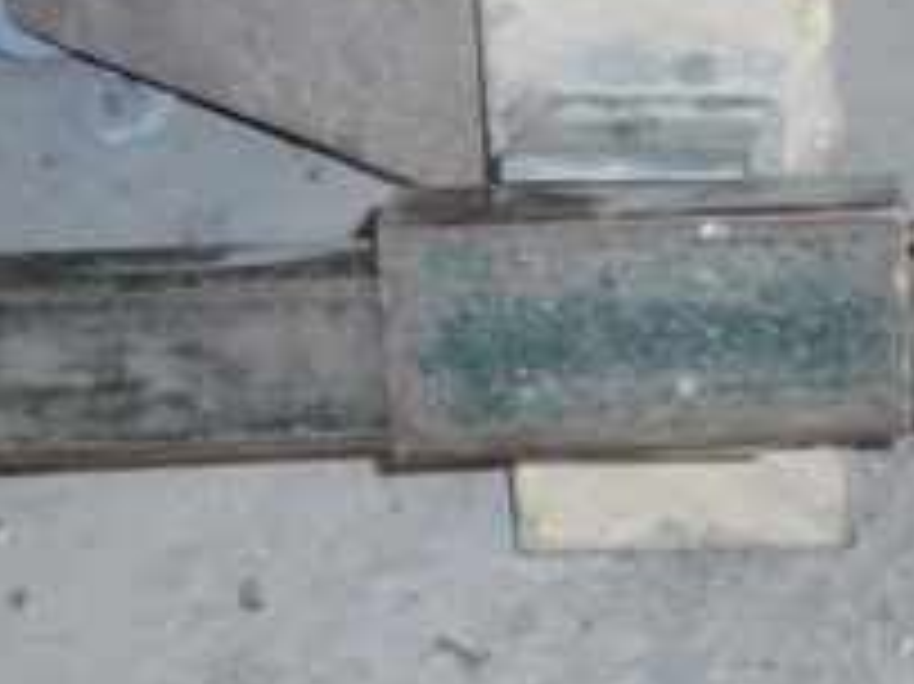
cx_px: 1366
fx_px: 2612
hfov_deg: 17.8
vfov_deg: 14.9
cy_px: 306
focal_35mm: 99
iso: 200
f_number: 3.5
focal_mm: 4.6
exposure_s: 1/30
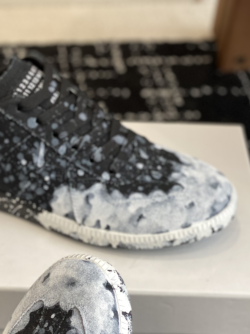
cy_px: 250
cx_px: 50
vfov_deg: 20.3
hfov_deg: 15.3
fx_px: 924
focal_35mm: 96
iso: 50
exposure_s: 1/122
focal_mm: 6
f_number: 2
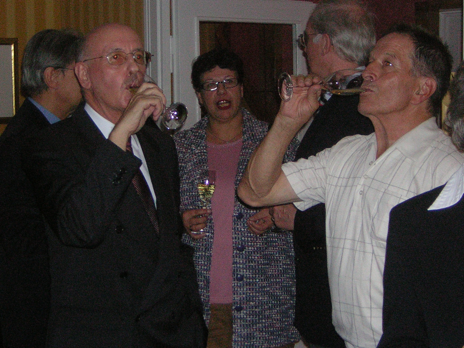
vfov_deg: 19.1
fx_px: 1032
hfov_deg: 25.3
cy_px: 174
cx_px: 232
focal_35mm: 77
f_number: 3.9
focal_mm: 10.1
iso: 200
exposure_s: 1/60.1
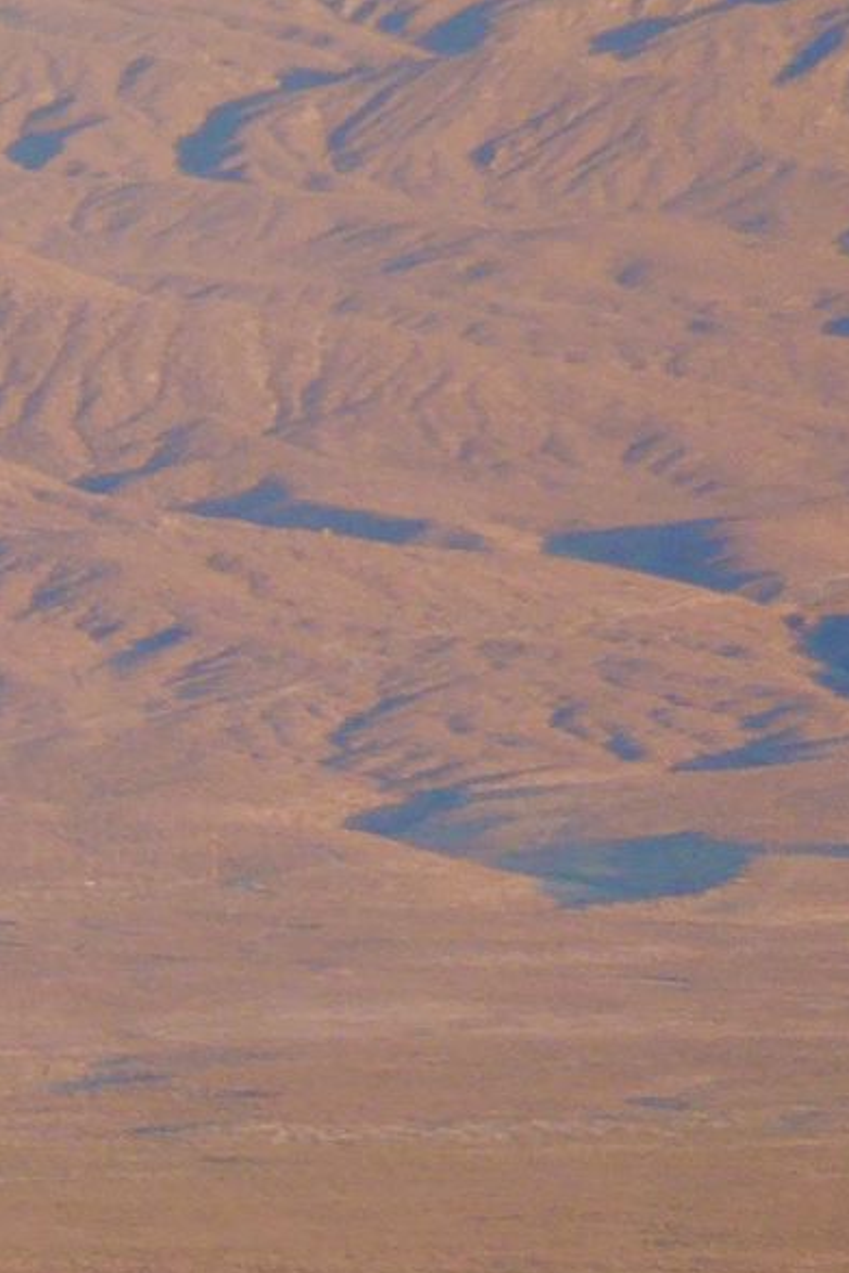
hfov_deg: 1.3
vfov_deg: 2.0
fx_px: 36483
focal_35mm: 1032
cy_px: 990
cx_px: -1066
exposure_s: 1/125
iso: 180
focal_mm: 55.1
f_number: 5.5
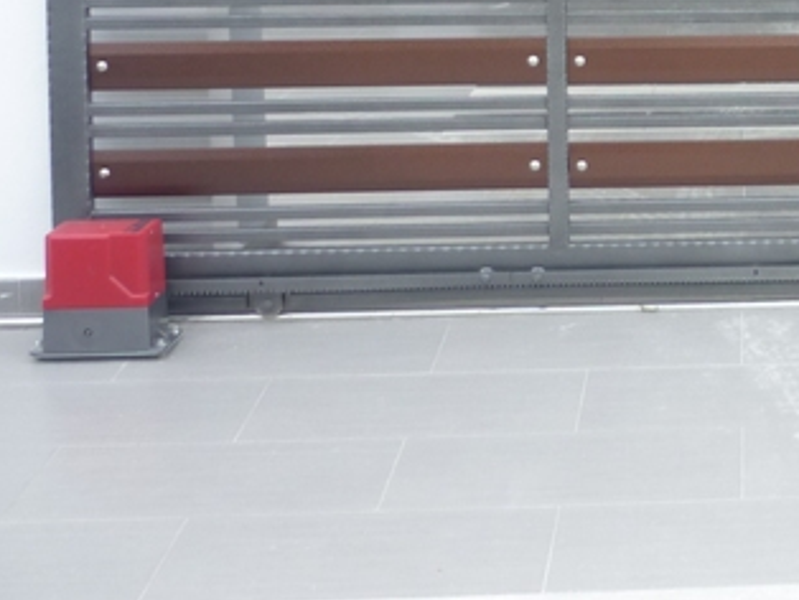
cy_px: -153
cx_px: 969
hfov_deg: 21.5
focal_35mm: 84
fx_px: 1940
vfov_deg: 16.7
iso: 80
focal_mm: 5.5
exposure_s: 1/320
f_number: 2.8
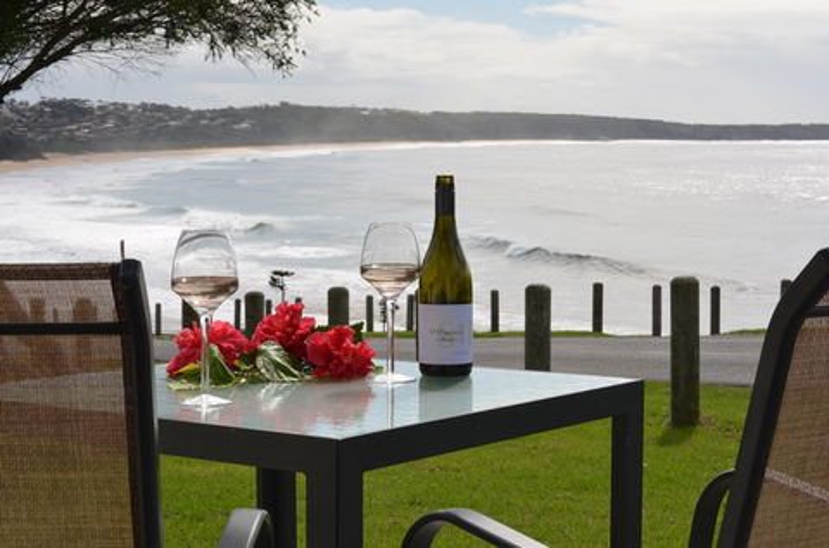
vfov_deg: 18.1
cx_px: 414
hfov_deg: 27.1
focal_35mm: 75
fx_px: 1722
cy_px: 274
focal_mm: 50
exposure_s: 1/80
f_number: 16
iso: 100
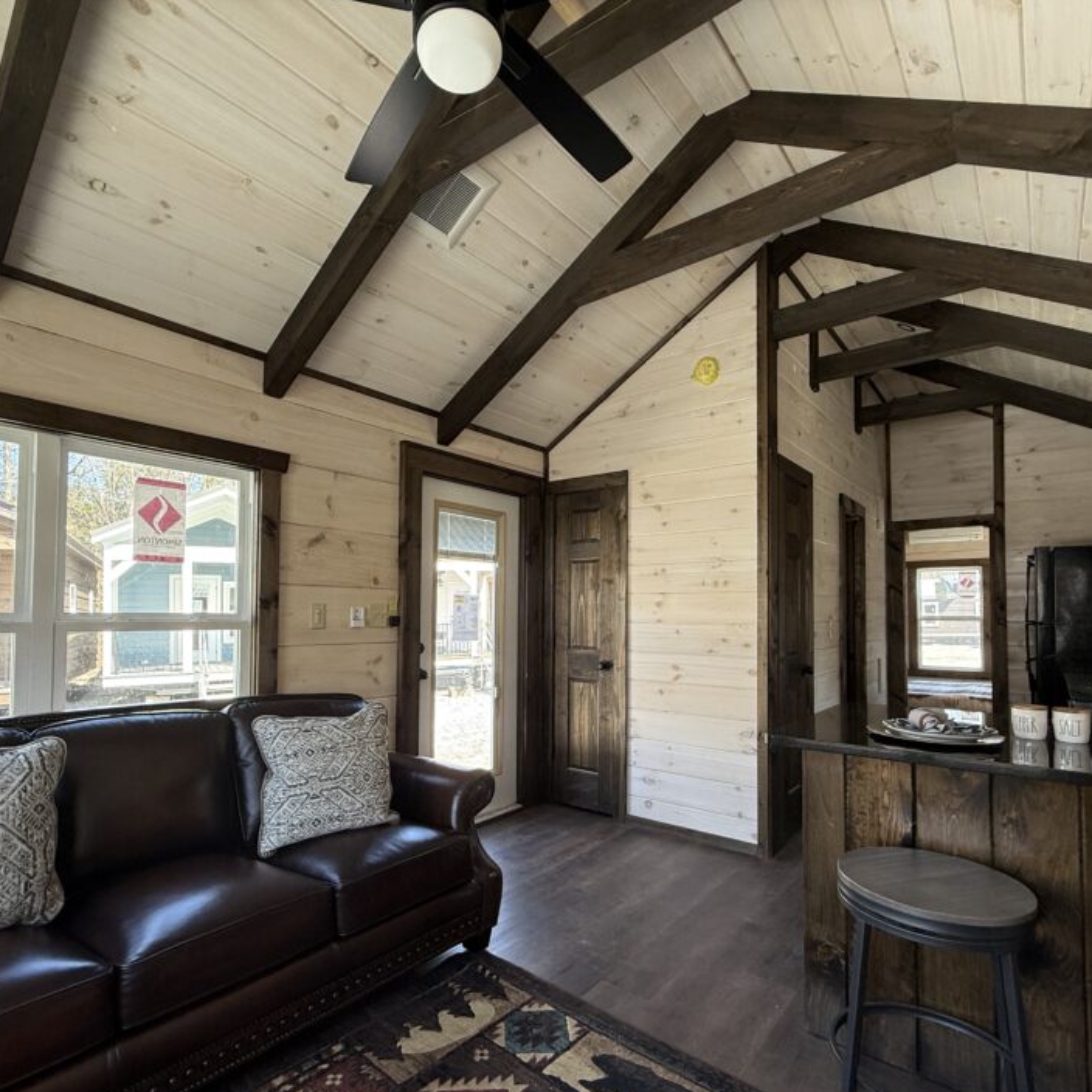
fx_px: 642
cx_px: 538
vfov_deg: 80.6
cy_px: 593
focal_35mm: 18
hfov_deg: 80.7
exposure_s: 1/99
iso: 100
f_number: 2.2
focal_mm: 2.22
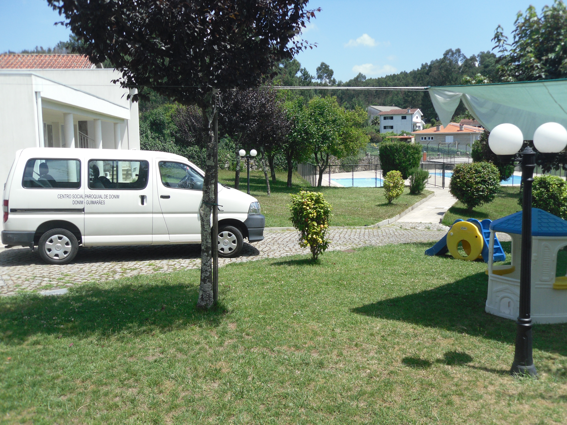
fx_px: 573
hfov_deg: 52.6
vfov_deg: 40.7
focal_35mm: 35
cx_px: 284
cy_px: 212
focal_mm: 6.3
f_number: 8.2
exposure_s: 1/133
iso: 80
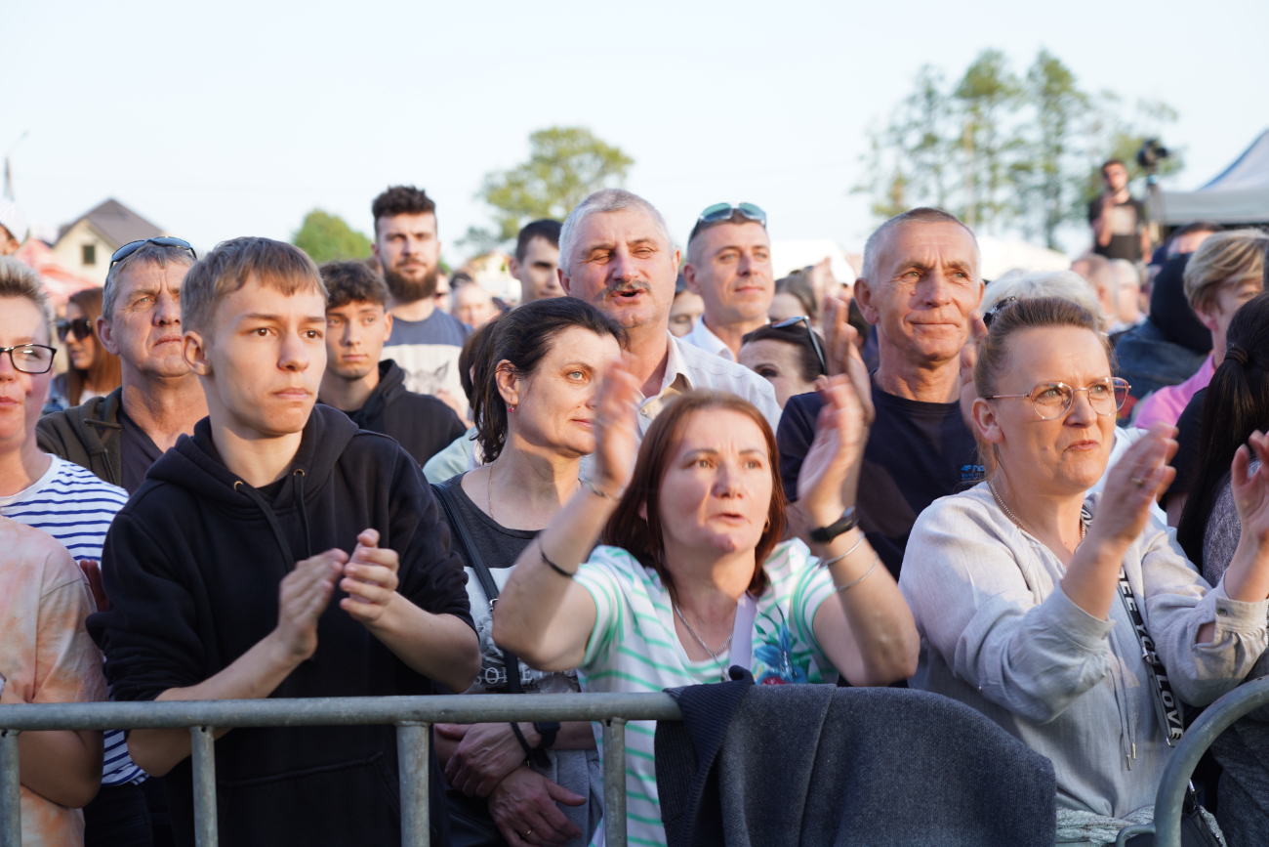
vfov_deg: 21.6
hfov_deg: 31.9
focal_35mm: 63
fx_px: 2221
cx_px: 634
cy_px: 424
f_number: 4.5
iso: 100
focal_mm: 63
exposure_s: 1/100
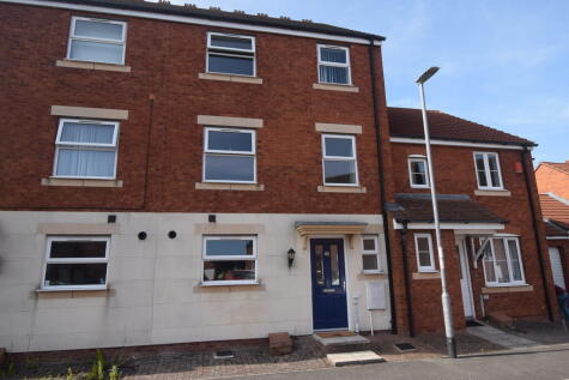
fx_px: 356
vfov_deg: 56.2
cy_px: 190
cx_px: 284
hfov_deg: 77.3
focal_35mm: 22
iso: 250
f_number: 8
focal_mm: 15
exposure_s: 1/250
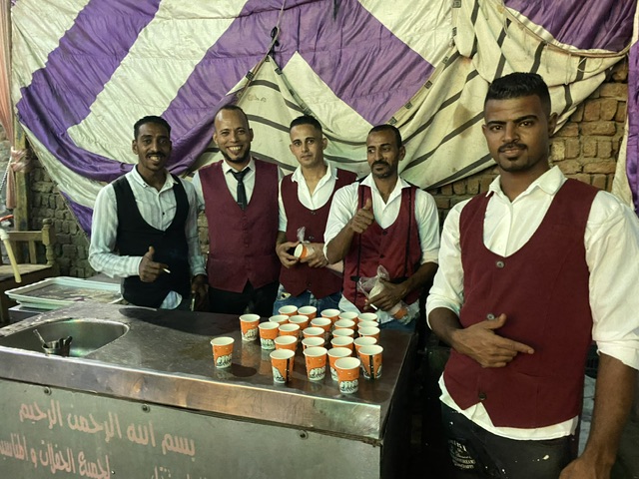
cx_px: 320
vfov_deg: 53.1
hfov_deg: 67.3
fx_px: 480
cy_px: 240
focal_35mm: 26
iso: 1000
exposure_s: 1/25
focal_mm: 4.25
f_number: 1.8
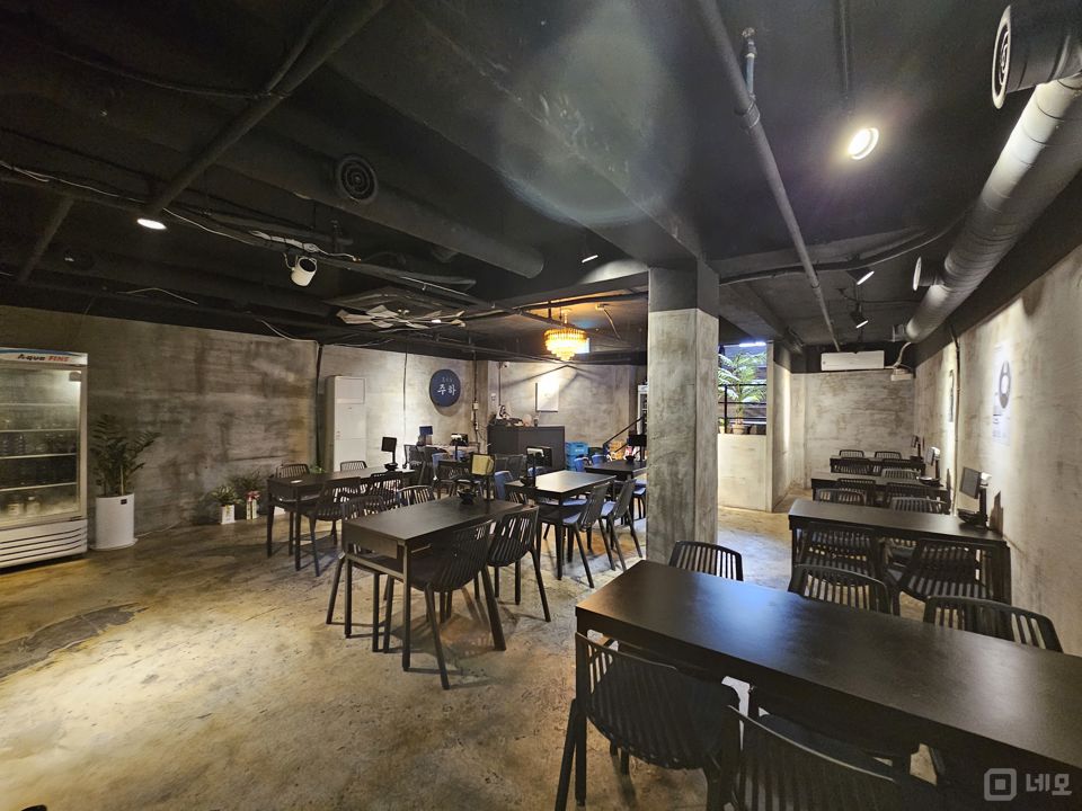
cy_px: 406
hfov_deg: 106.2
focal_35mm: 13
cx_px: 541
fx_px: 406
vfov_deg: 89.9
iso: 800
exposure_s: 1/24
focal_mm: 2.2
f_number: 2.2
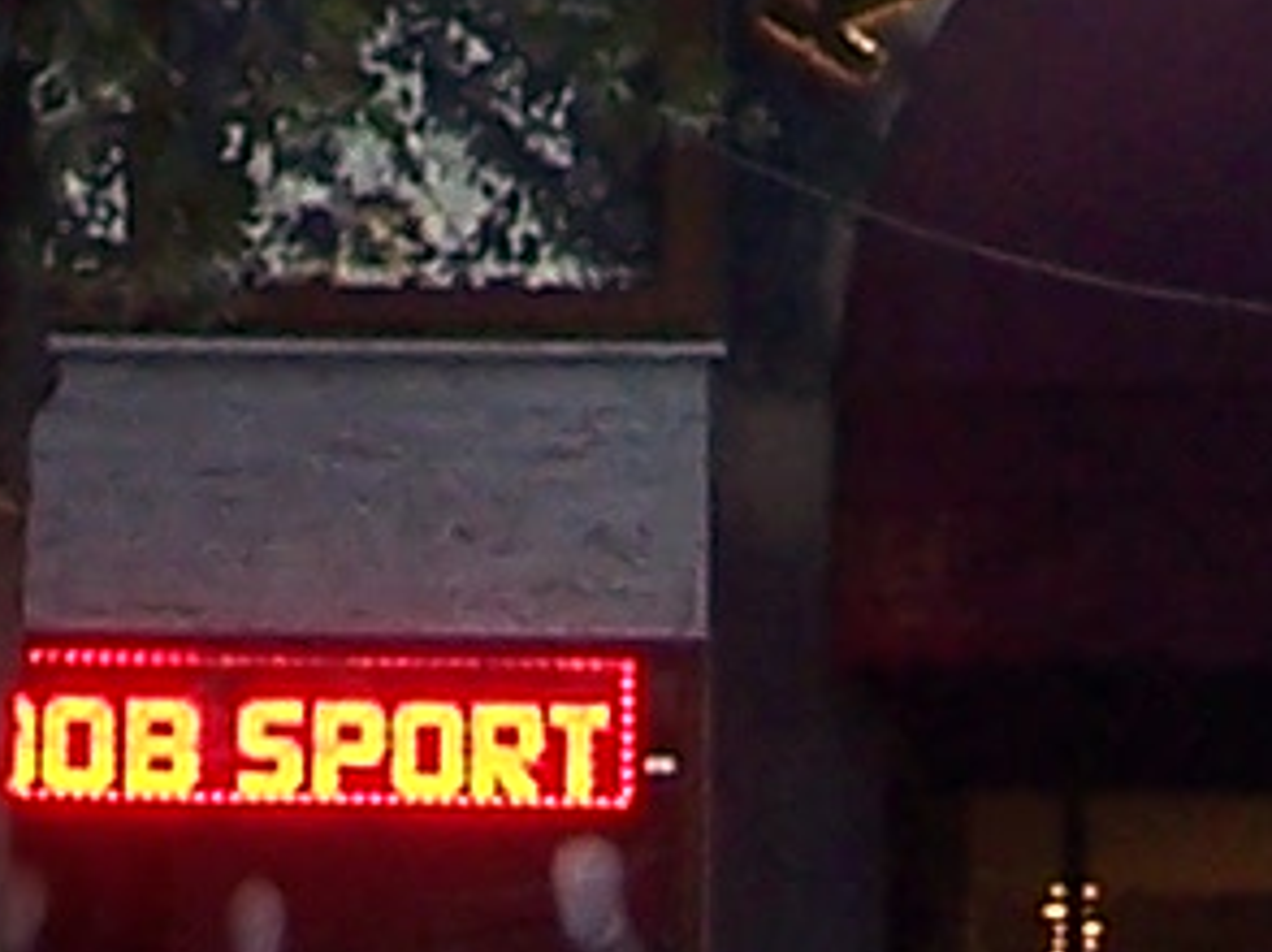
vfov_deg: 4.6
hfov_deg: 6.6
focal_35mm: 298
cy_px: -2683
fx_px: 10941
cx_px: 346
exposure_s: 1/90
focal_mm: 6.3
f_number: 2.8
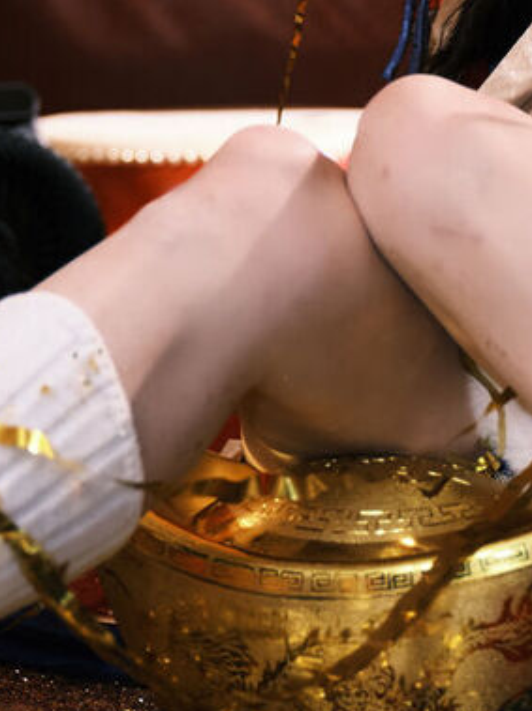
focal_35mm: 226
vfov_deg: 8.6
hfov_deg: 6.5
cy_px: -235
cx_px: 603
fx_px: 4636
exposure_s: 1/125
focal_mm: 76.5
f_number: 4
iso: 800
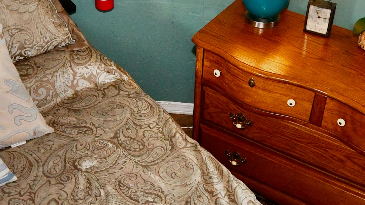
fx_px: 532
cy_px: 64
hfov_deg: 37.5
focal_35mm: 55
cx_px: 235
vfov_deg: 21.7
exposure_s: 1/60
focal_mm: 10
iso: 1000
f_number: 4
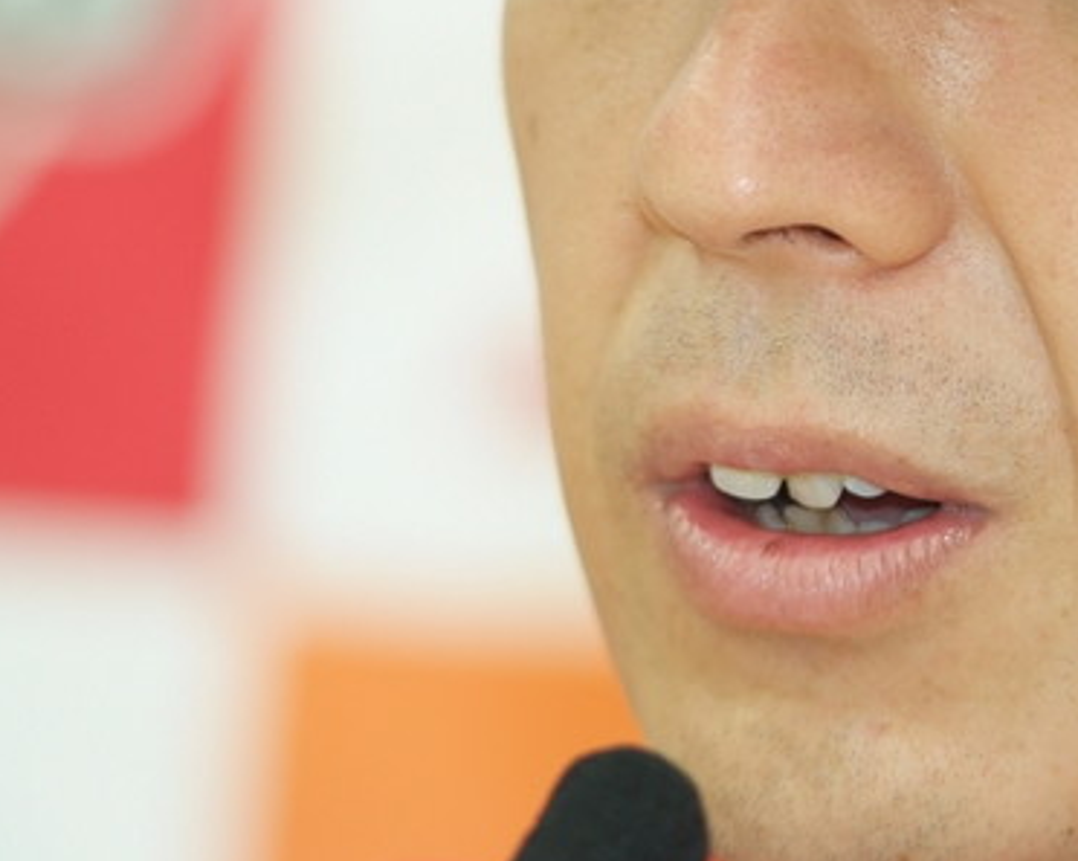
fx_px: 15653
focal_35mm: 491
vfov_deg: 3.1
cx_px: 968
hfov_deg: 3.9
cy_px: 174
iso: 800
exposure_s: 1/125
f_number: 2.8
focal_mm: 180
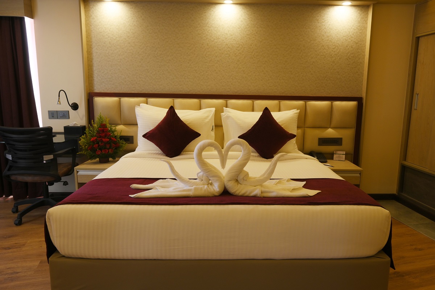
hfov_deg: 73.8
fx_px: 290
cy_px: 145
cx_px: 218
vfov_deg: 53.1
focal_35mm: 24
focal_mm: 24
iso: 500
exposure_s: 1/25
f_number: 9
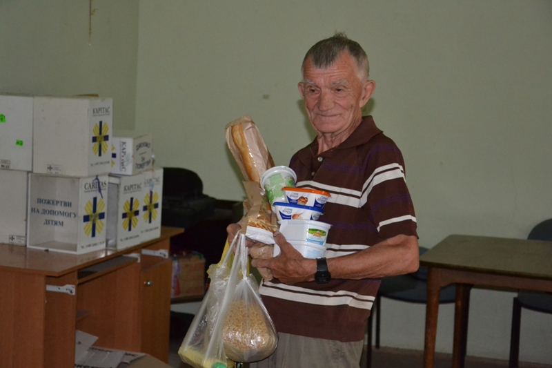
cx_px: 276
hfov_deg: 26.0
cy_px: 184
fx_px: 1196
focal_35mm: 78
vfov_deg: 17.5
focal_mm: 52
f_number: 5
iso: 3200
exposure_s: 1/60
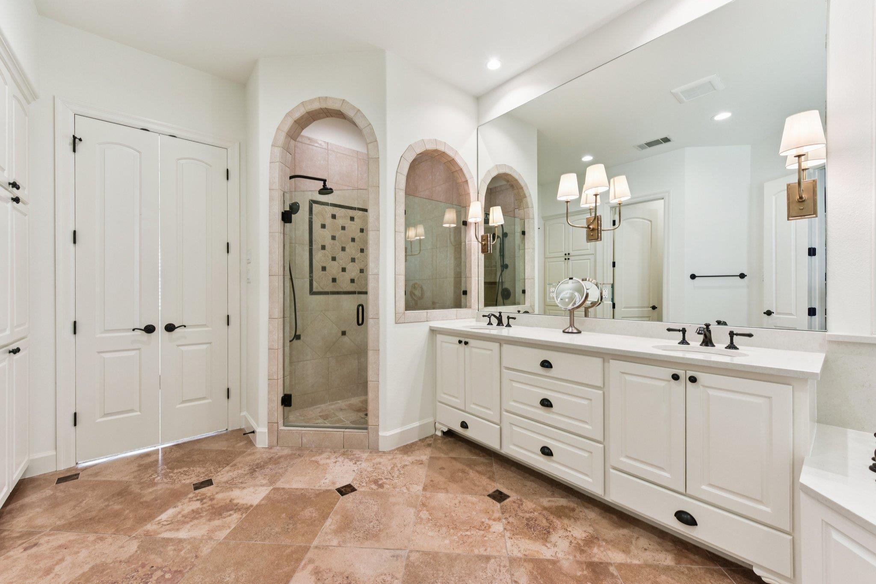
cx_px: 438
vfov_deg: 81.2
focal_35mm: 14
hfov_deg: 104.3
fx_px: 341
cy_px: 292
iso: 280
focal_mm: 14
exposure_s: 1/15
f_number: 8
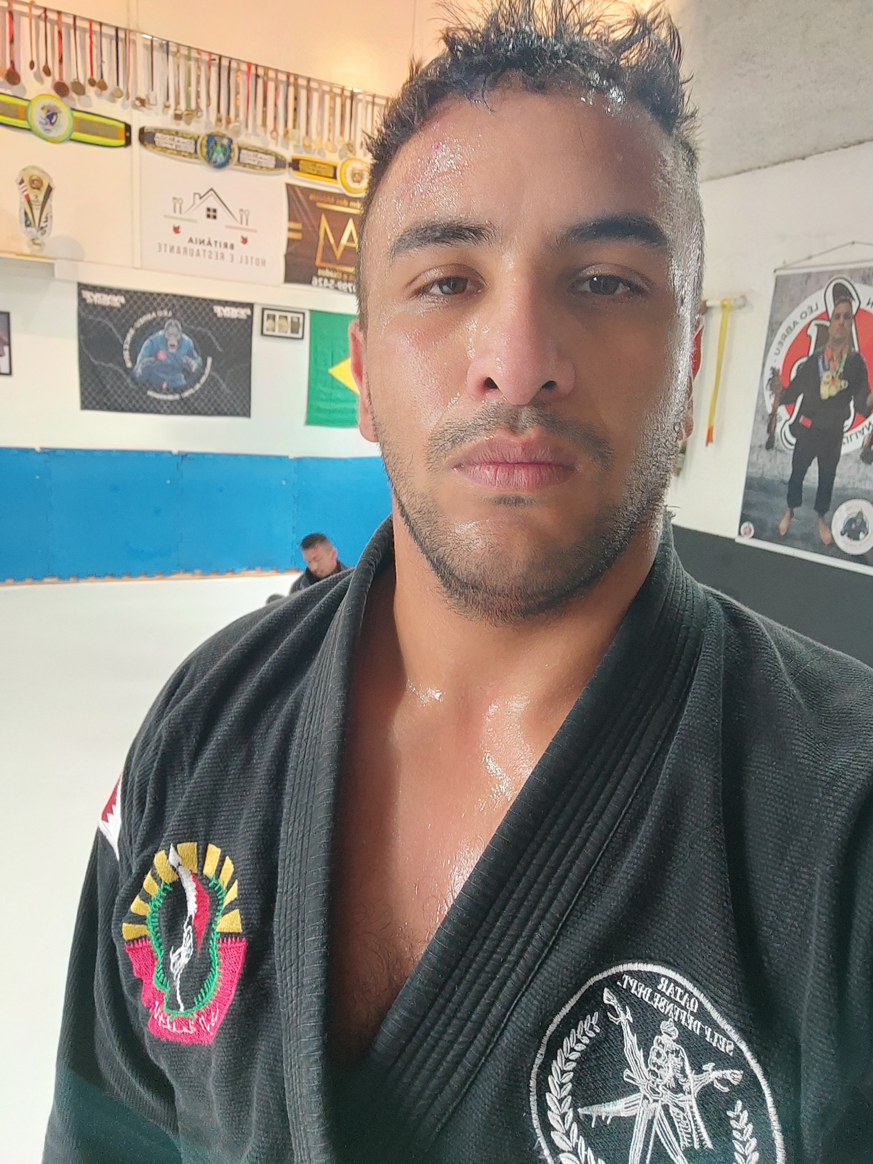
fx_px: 639
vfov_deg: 84.7
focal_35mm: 19
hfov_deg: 68.7
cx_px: 436
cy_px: 582
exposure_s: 1/30
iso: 129
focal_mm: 3.26
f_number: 2.45
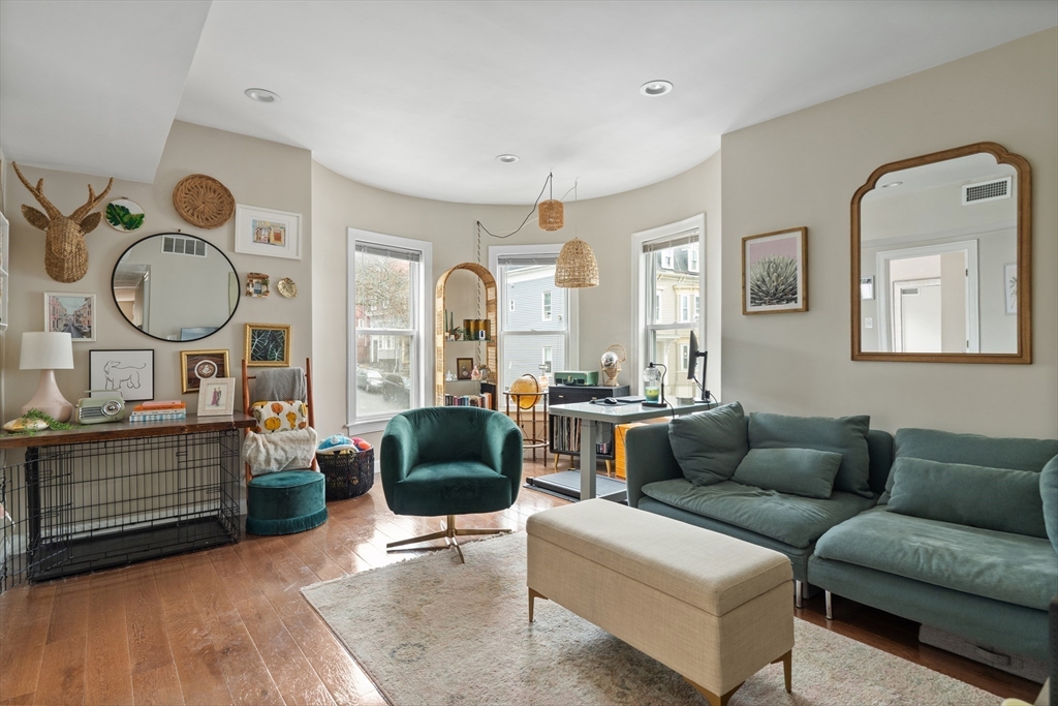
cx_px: 529
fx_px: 544
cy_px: 353
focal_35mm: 18
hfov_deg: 88.4
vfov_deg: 66.0
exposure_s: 1/1.67
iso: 320
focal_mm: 18.5
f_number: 7.1
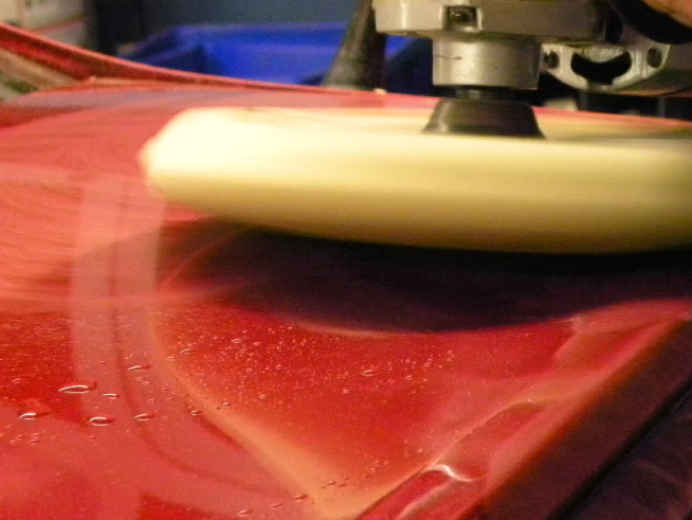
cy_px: 292
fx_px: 2660
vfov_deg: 11.2
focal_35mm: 133
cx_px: 496
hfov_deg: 14.8
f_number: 4
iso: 800
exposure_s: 1/73
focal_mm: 15.1
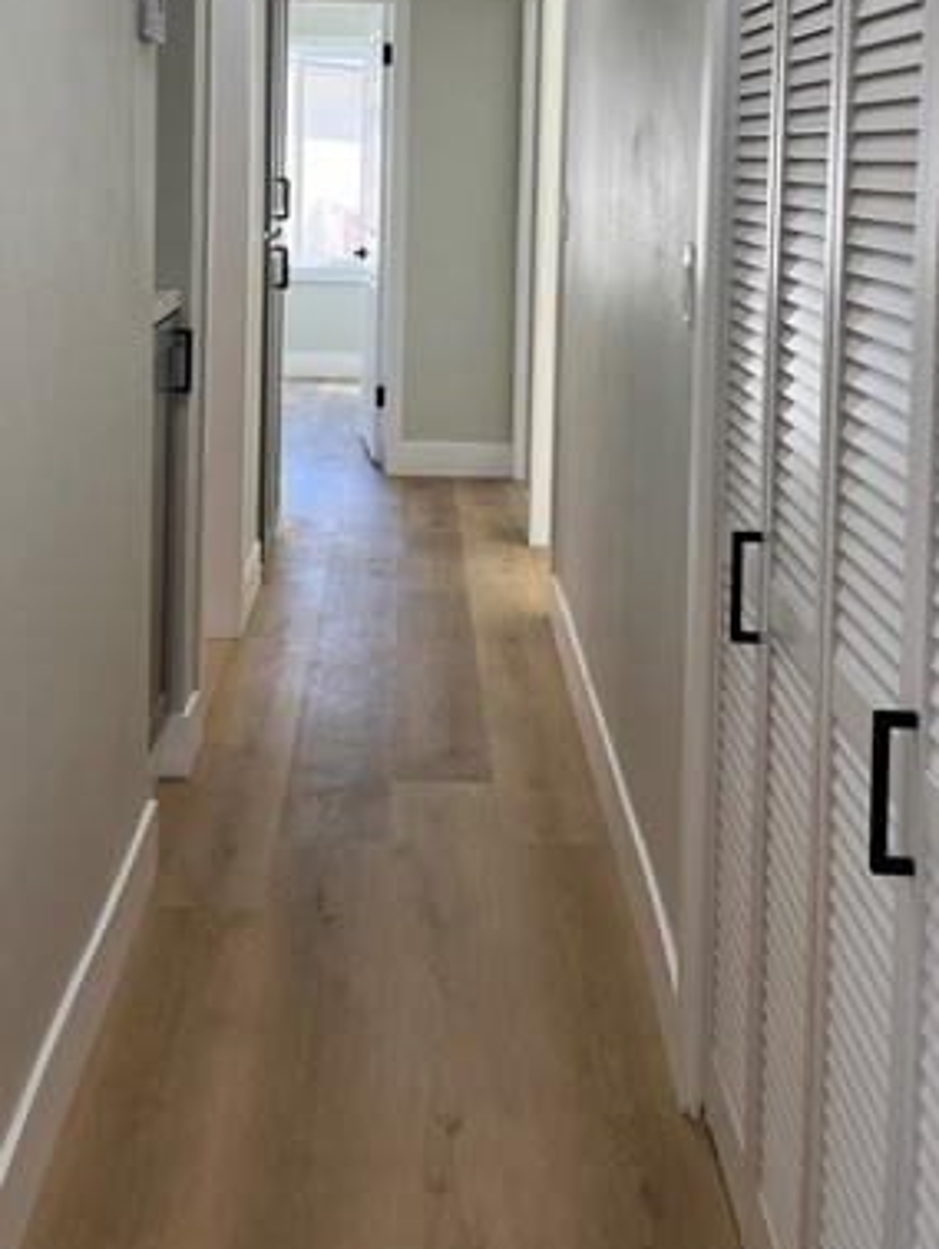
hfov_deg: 32.8
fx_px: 1590
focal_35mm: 44
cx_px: 370
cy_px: 241
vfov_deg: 41.0
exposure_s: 1/120
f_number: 1.6
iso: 64
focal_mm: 5.1
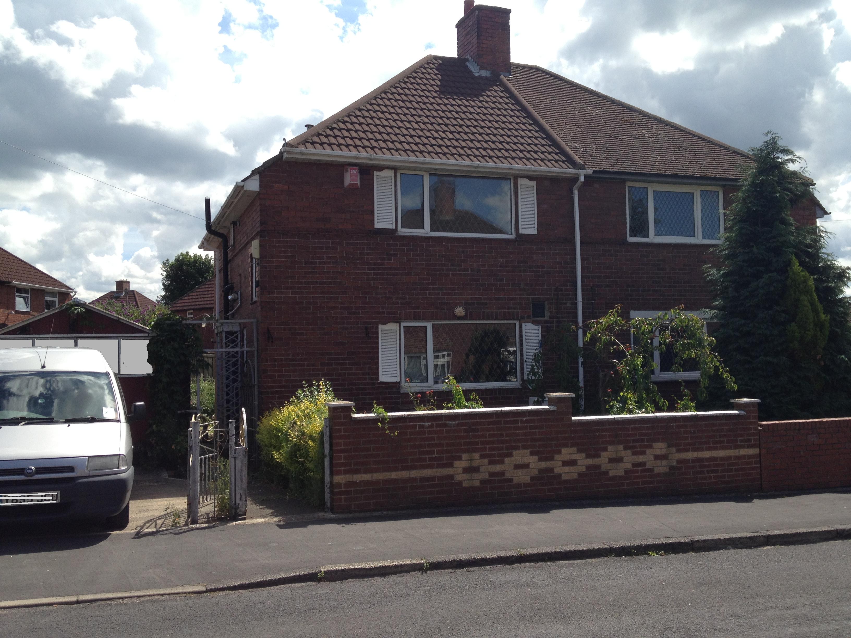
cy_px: 319
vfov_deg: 40.7
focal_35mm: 35
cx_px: 426
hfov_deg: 52.6
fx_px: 860
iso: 50
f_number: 2.4
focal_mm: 4.28
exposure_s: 1/1623
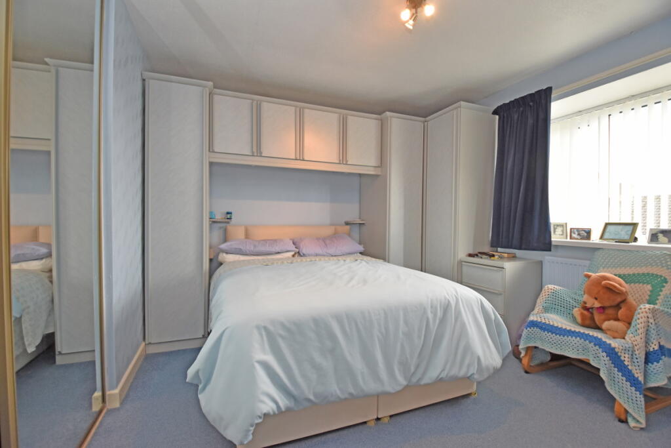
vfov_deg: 77.3
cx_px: 336
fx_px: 280
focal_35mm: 15
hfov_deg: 100.4
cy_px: 224
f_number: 4
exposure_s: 1/125
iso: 800
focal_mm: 10
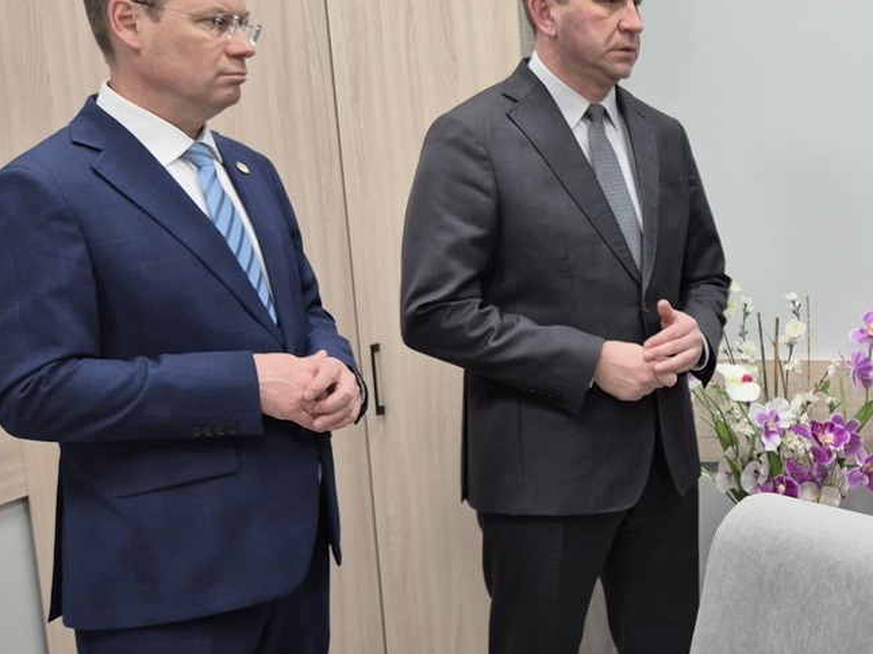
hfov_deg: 30.5
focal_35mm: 57
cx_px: 938
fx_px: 1437
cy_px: 366
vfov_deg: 25.6
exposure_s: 1/100
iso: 125
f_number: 1.8
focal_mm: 5.4
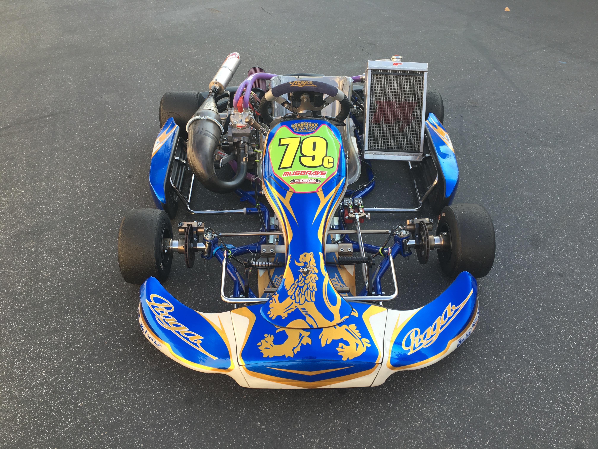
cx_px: 299
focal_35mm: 29
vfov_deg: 48.2
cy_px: 224
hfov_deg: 61.7
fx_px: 501
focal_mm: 4.15
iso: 25
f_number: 2.2
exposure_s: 1/161
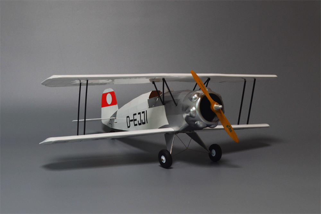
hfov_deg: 37.9
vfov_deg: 25.7
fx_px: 468
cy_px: 107
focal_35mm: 52
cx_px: 160
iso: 400
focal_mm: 35
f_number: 7.1
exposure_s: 1/30
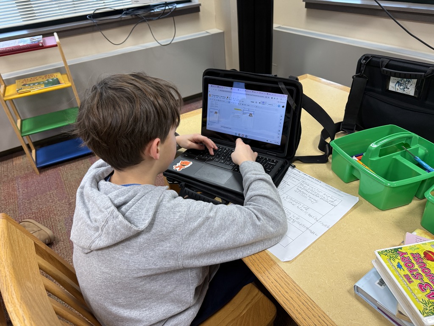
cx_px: 217
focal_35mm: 24
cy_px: 163
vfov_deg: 56.8
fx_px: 301
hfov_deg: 71.6
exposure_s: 1/120
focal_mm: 6.76
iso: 200
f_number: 1.78
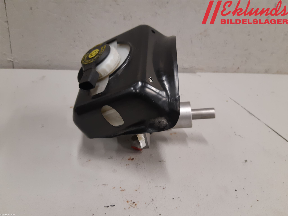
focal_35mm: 26
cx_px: 144
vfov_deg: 53.1
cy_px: 108
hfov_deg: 67.3
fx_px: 216
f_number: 1.7
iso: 125
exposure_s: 1/50
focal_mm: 3.93
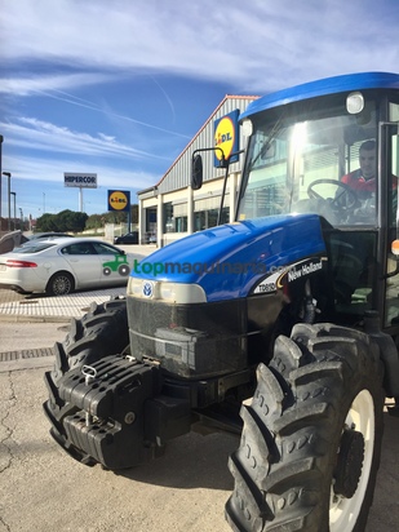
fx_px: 446
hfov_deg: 48.2
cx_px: 200
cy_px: 266
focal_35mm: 29
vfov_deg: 61.7
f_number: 2.2
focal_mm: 4.15
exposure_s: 1/1647
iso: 32
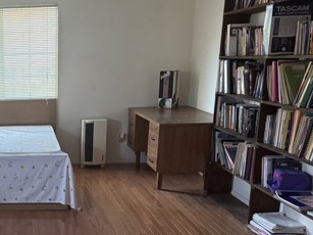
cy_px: 182
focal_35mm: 50
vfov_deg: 28.6
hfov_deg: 34.6
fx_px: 452
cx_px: -2
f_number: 1.78
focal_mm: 6.76
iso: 500
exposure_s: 1/60
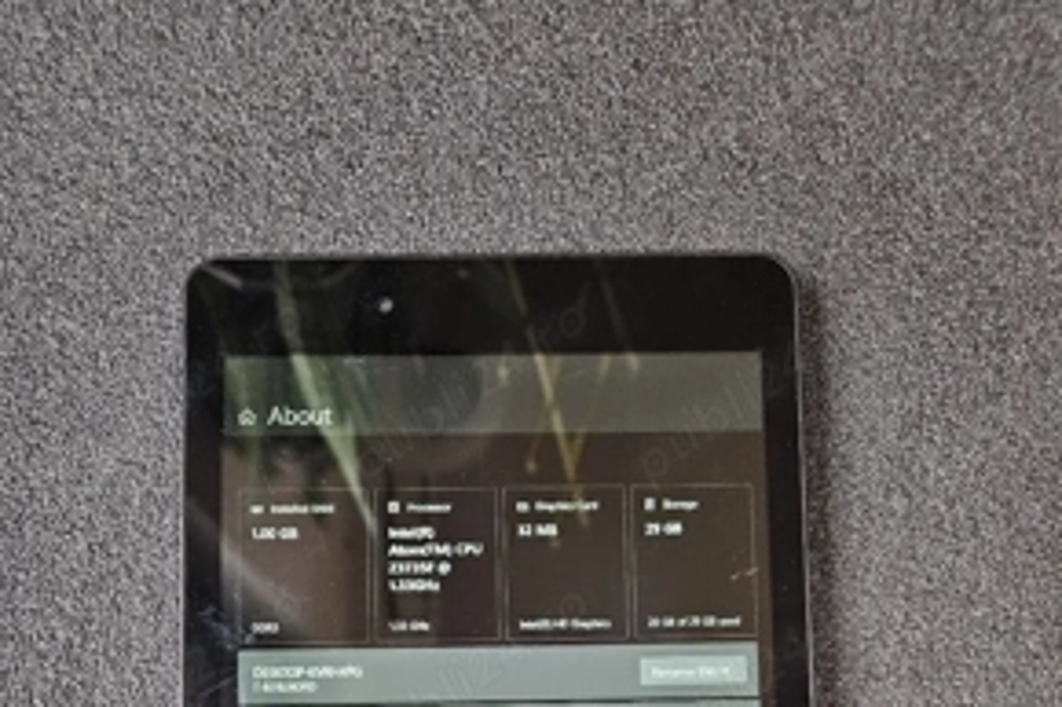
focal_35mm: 33
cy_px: 722
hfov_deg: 57.2
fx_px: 973
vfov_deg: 35.7
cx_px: 542
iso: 640
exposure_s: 1/33.4
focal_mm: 5.4
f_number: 1.8
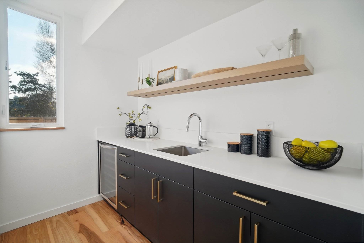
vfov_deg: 73.7
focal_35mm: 16
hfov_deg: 96.7
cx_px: 182
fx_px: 162
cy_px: 122
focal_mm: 16
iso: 800
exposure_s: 1/80
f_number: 8
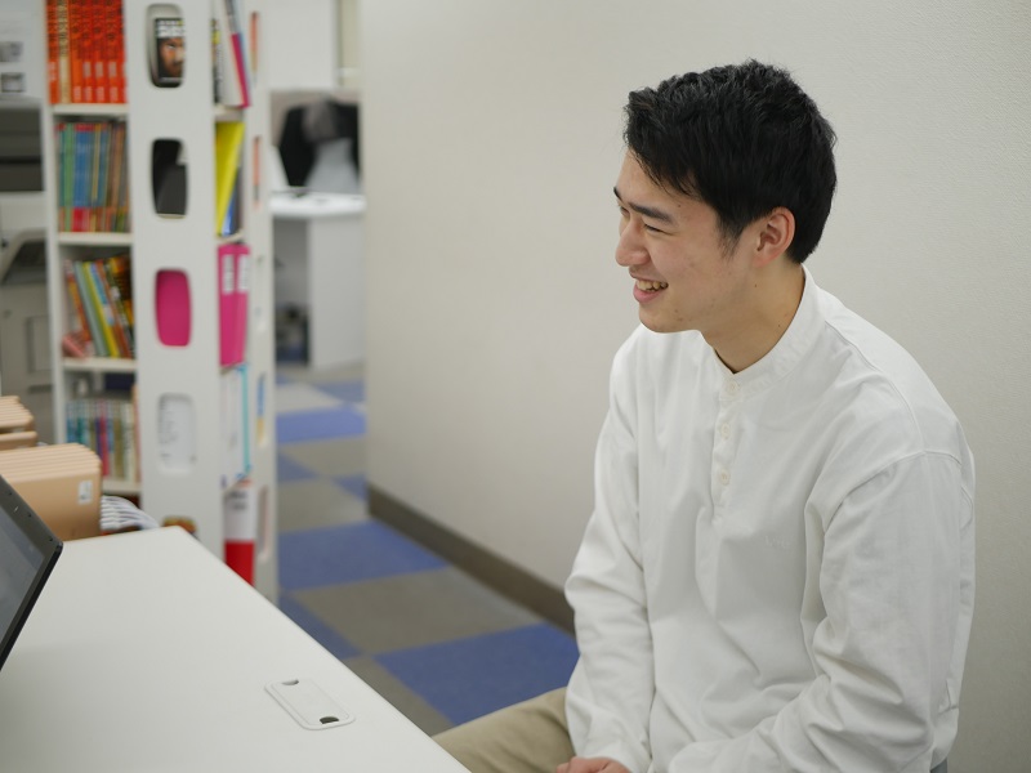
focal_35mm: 50
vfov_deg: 29.1
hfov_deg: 38.2
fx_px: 1489
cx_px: 516
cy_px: 386
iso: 200
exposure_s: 1/160
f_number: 1.7
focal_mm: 25
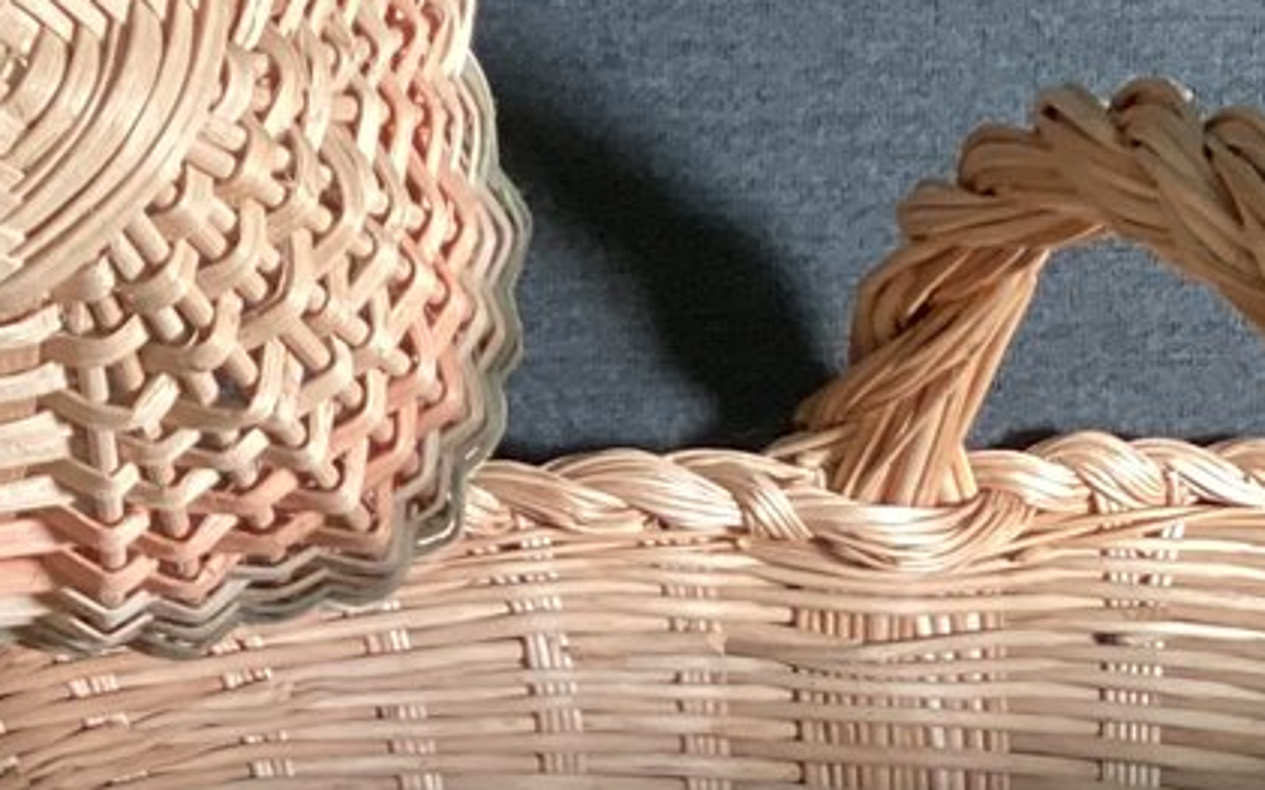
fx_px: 4068
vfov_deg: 11.1
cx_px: 92
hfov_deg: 17.4
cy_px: 608
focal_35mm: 118
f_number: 2.4
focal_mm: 3.3
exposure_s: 1/40
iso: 320
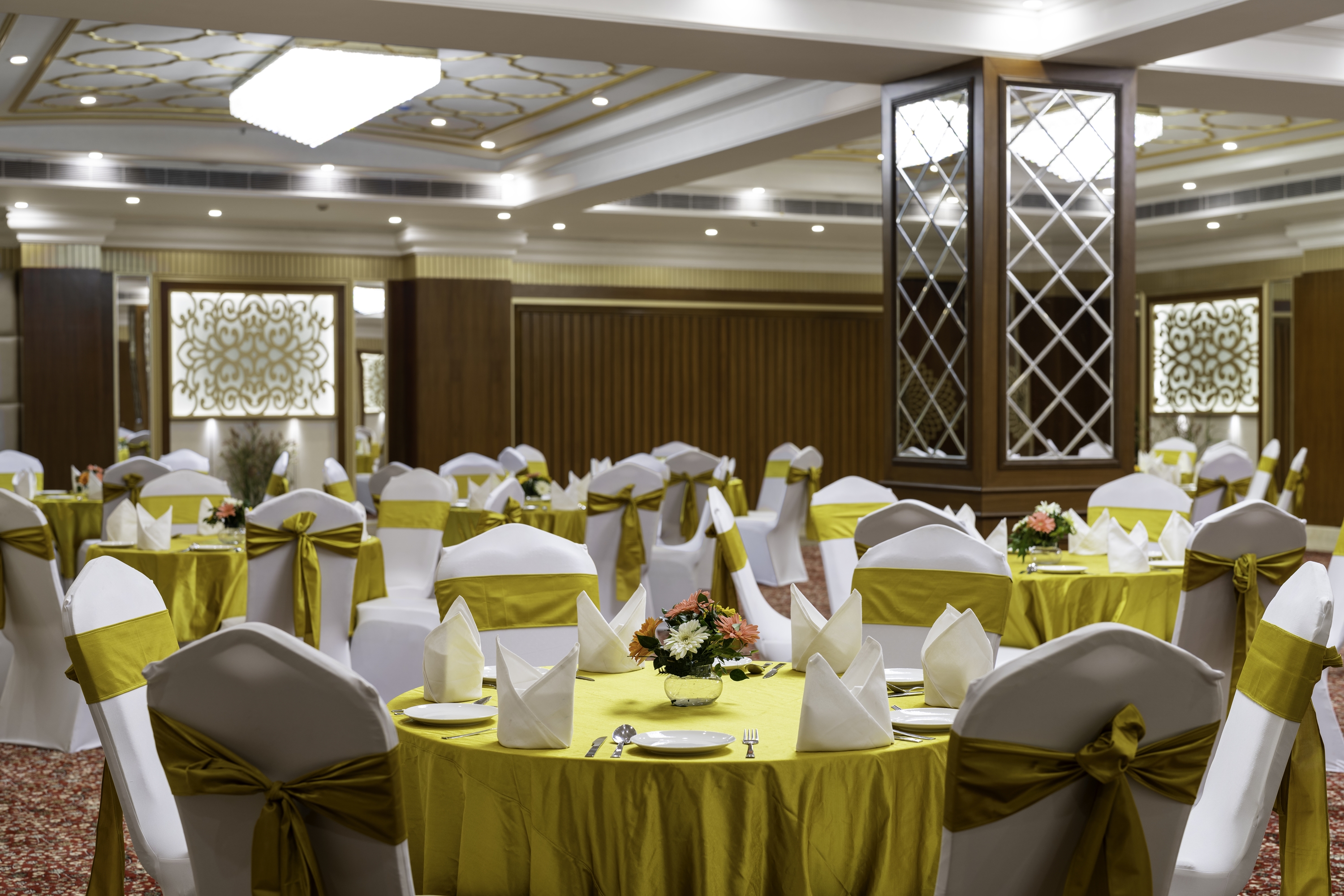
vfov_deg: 27.0
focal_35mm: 50
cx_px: 672
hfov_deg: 39.6
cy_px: 448
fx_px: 1867
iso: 100
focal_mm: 50
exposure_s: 1/8
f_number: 4
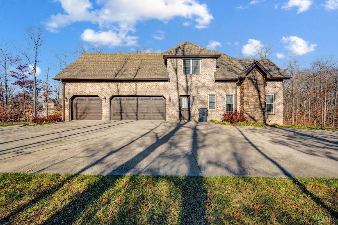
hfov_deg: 104.3
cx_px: 169
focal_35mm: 14
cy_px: 112
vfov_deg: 81.1
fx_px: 131
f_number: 8
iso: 200
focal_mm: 14
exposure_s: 1/640
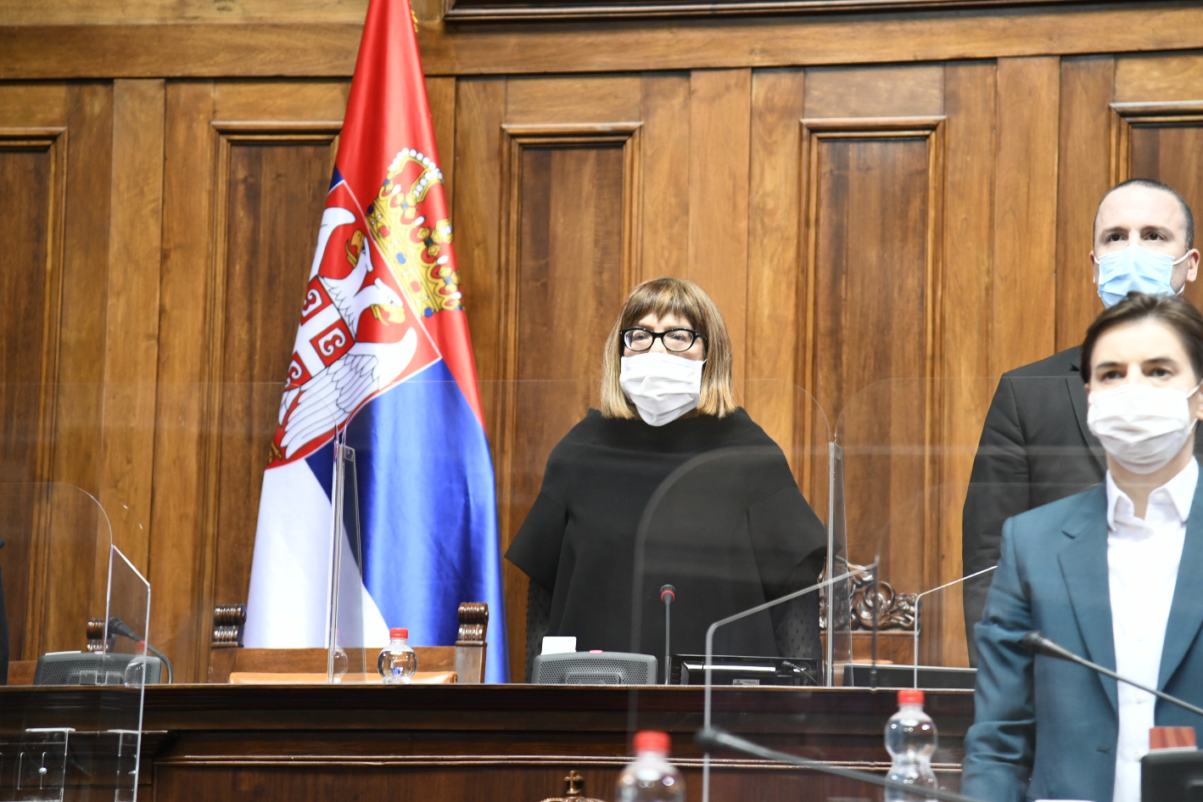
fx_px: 4009
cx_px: 668
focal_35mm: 120
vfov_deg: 11.4
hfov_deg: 17.1
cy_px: 359
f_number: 4
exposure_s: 1/200
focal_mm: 105
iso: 2000
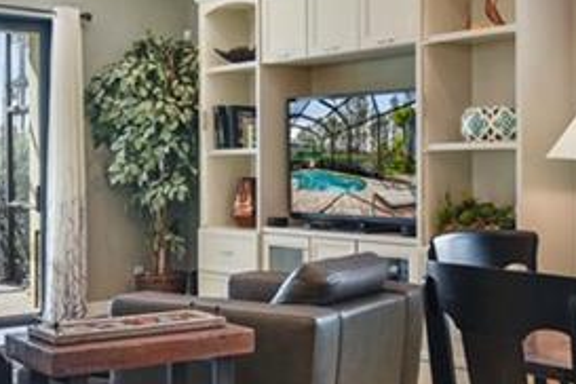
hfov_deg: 33.4
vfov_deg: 22.6
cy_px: 160
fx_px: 960
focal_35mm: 60
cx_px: 327
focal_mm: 16
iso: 400
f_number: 11
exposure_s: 1/60
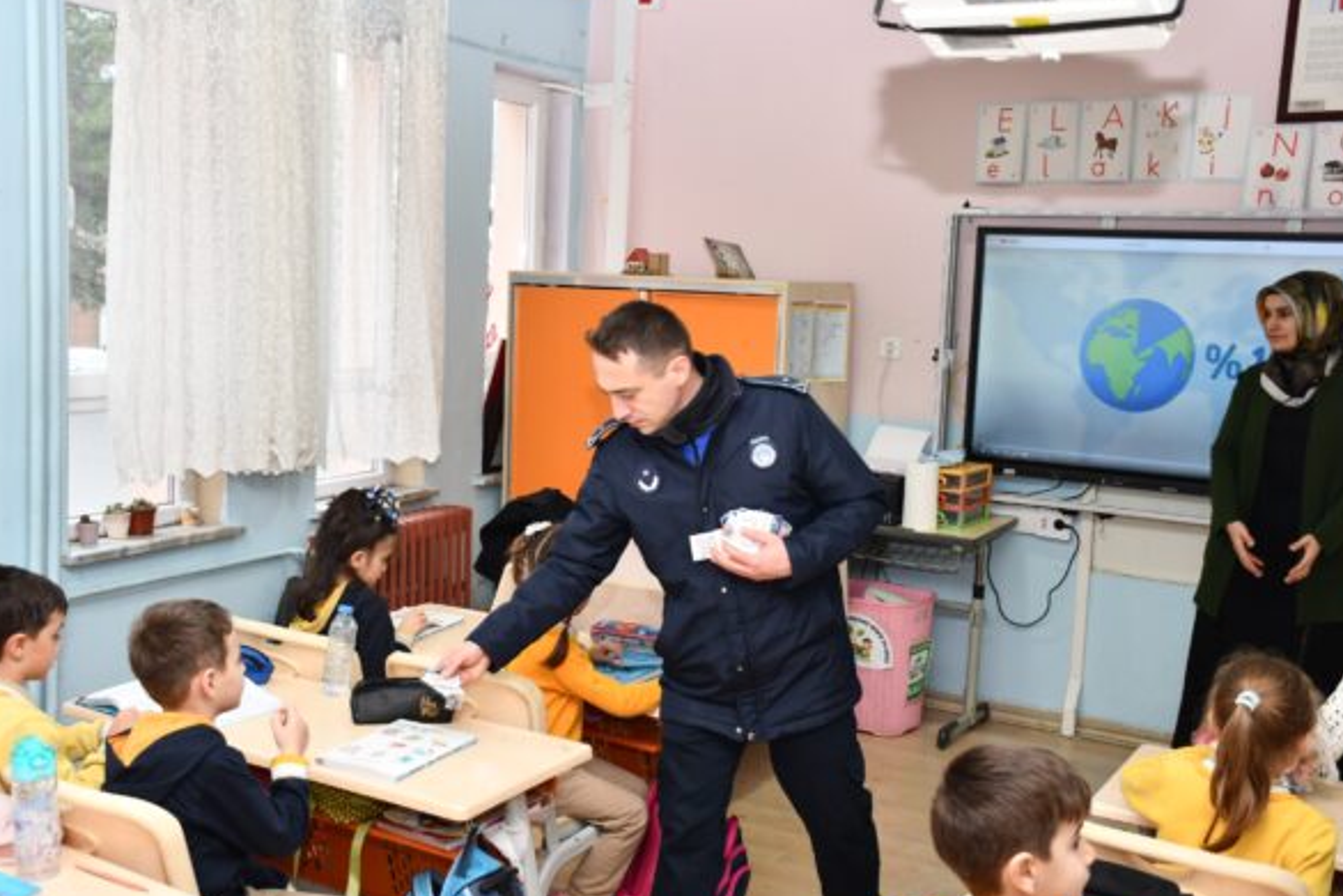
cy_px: 466
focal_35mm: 43
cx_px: 614
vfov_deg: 31.2
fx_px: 1604
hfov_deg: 45.4
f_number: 4
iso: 400
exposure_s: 1/60
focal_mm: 26
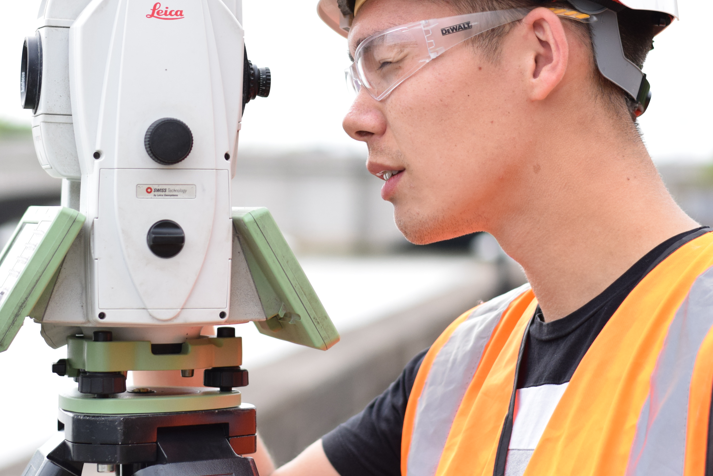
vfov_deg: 11.9
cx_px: 365
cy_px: 113
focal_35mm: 115
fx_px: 2278
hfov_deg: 17.8
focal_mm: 50
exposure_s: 1/4000
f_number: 2.5
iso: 800
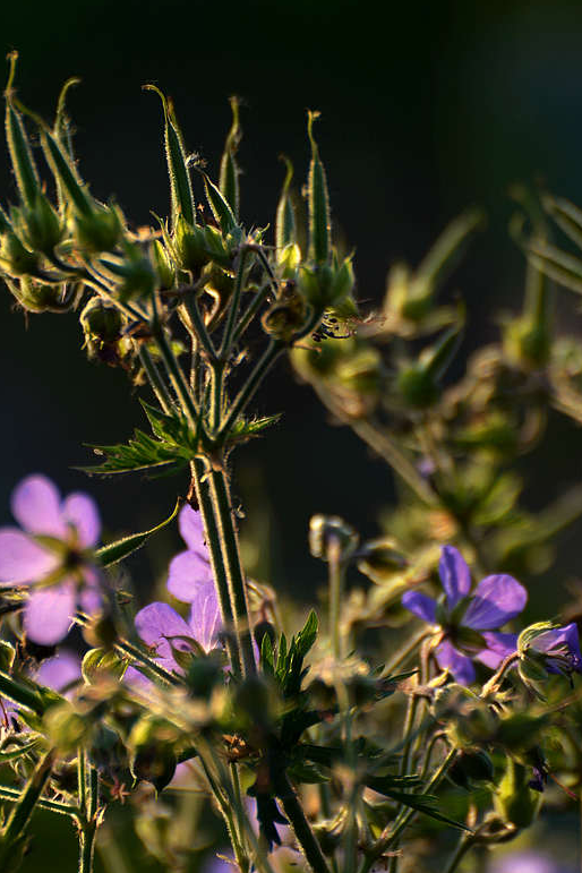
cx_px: 161
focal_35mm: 525
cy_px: 390
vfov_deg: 3.9
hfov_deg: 2.6
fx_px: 12730
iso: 100
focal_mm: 300
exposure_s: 1/160
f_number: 7.1
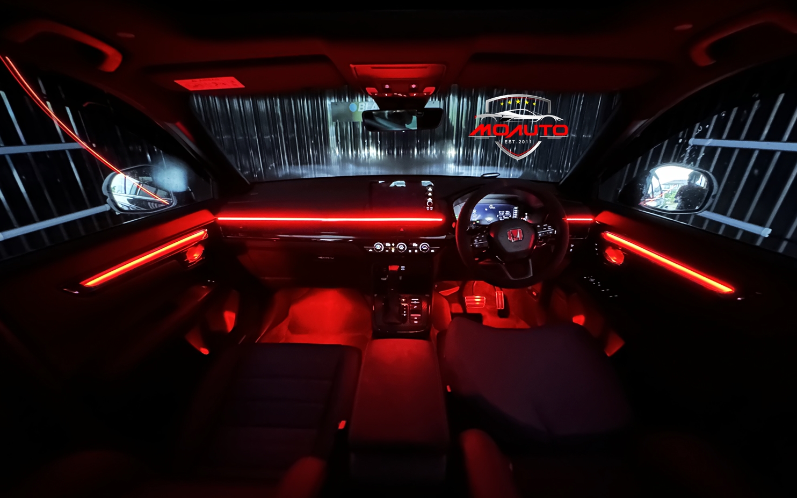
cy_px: 269
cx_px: 397
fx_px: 326
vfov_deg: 74.6
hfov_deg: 101.5
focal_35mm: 15
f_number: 2.2
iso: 5000
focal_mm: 2.22
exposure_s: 1/4
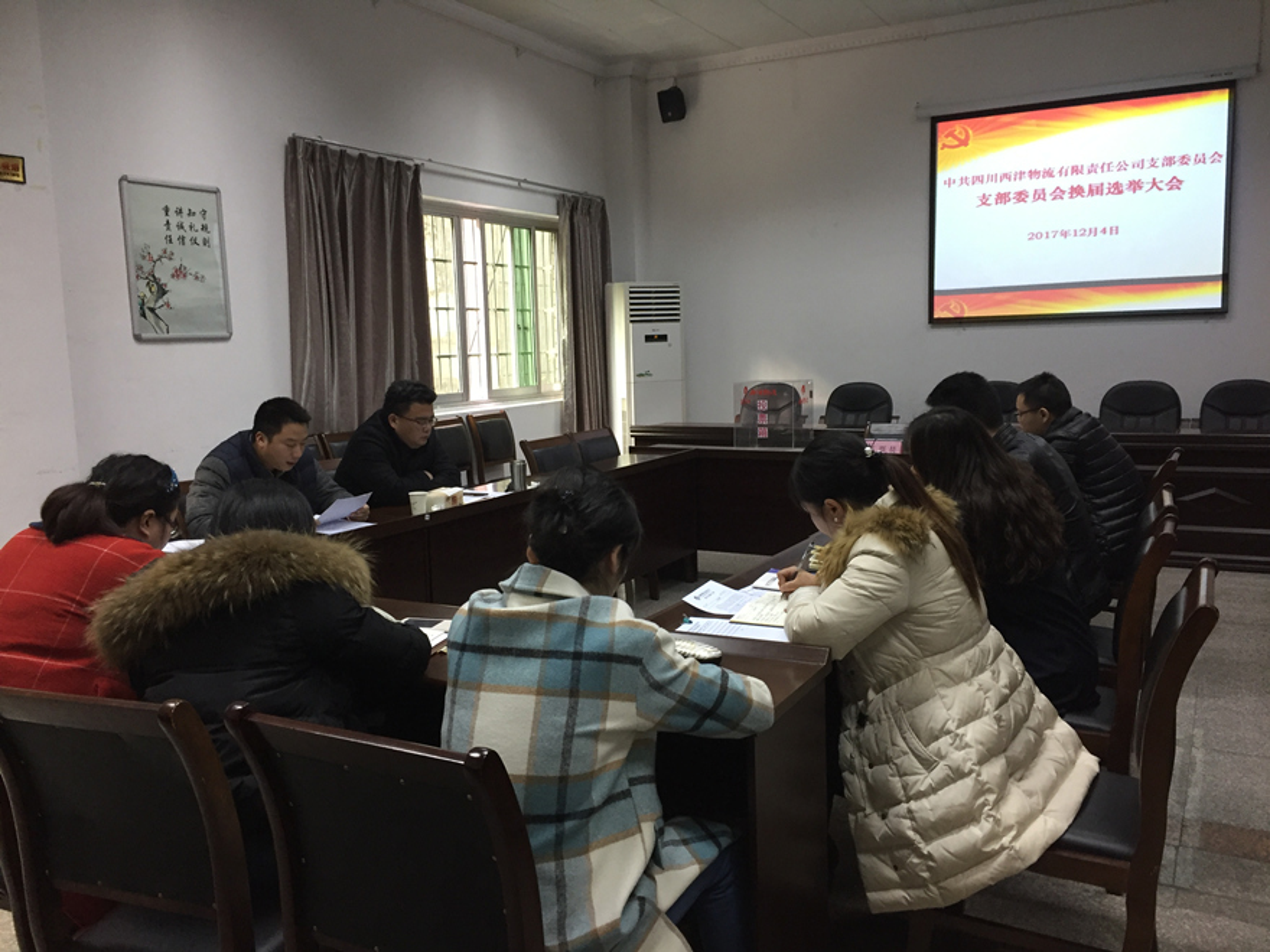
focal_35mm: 29
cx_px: 635
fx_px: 1064
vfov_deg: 48.2
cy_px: 476
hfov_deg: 61.7
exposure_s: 1/33
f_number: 2.2
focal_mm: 4.15
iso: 160
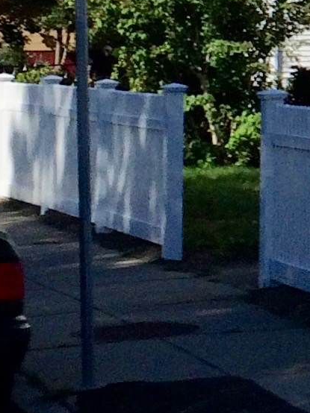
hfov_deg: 8.1
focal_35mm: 171
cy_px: -47
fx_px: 2043
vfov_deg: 11.4
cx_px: 691
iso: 32
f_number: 2.2
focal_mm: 4.15
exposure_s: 1/4566
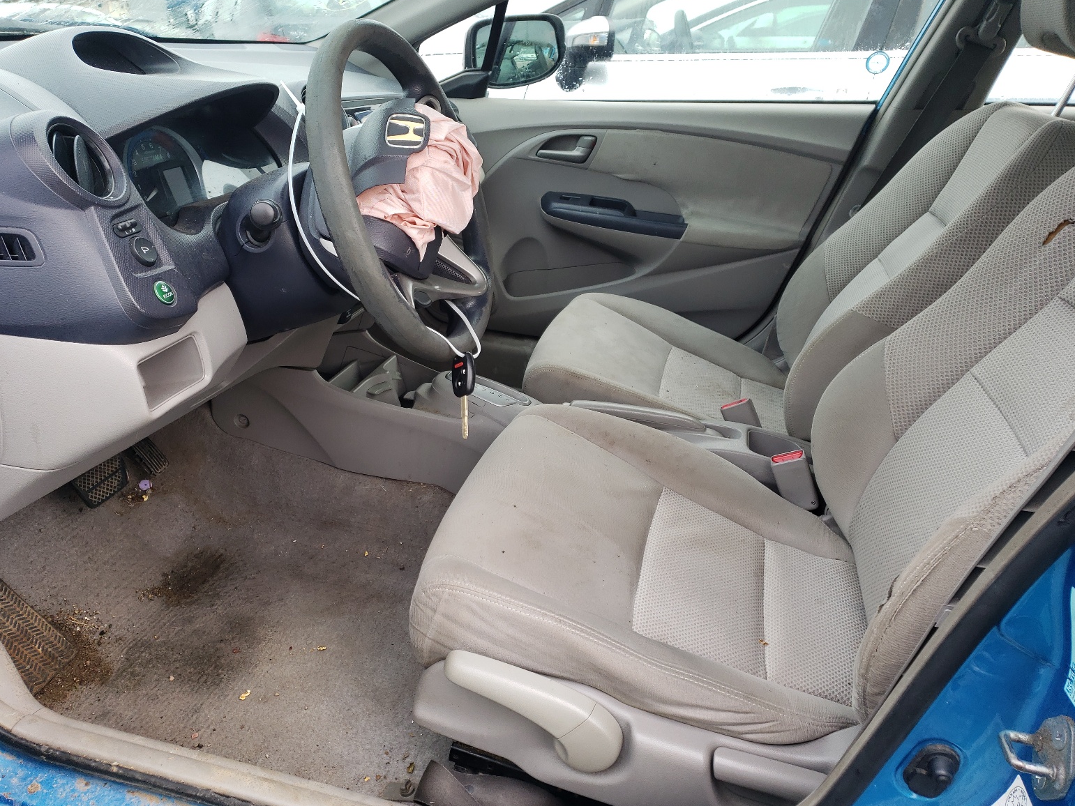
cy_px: 408
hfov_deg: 65.3
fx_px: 839
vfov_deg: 51.4
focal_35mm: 27
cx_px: 536
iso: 50
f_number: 1.5
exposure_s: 1/200
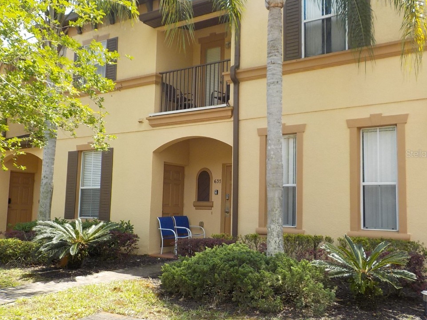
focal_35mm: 32
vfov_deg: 44.2
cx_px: 220
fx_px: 395
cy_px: 153
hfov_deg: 56.8
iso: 125
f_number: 3.3
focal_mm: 4.1
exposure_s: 1/500
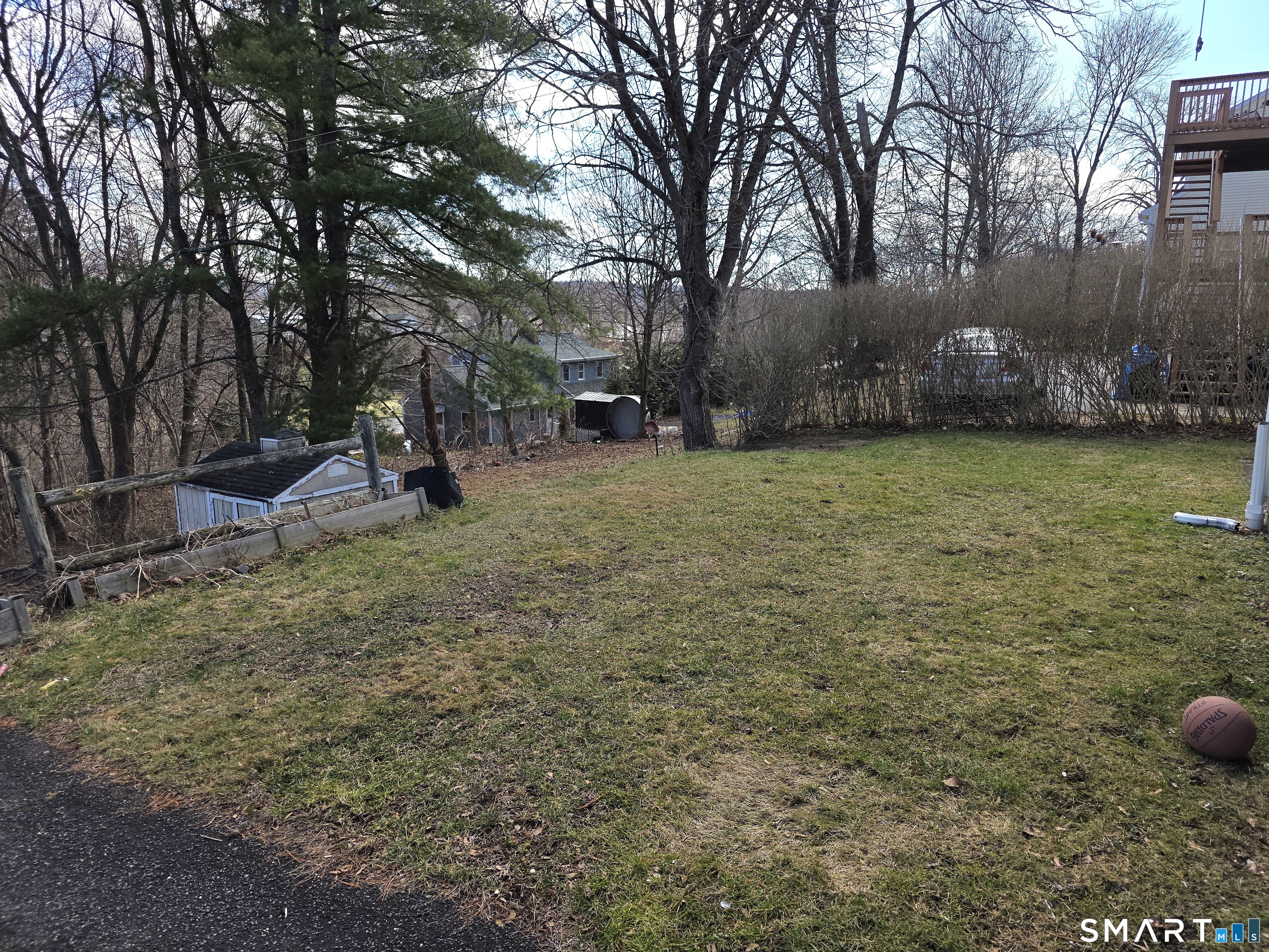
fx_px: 843
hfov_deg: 73.9
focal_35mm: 23
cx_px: 634
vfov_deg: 58.9
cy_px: 476
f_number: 1.7
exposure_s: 1/455
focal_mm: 6.3
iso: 12
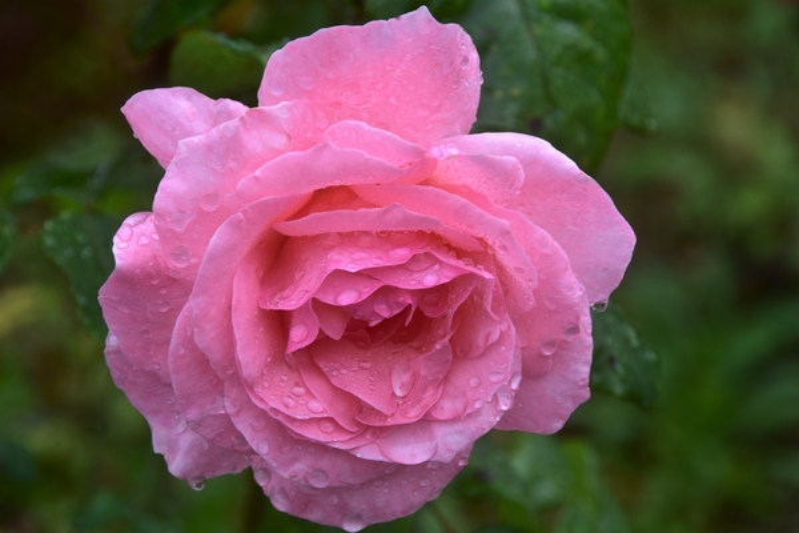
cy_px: 266
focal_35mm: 202
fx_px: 4494
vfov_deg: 6.8
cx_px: 400
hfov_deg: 10.2
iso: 220
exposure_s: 1/60
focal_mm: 135
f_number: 10
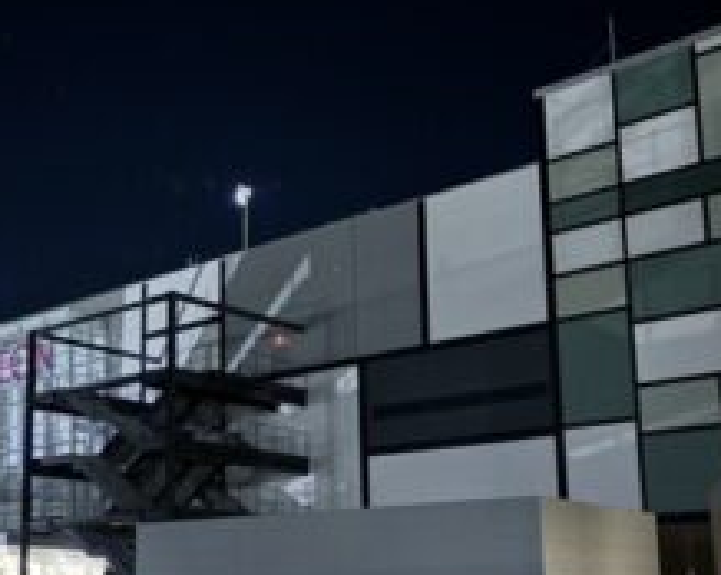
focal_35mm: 56
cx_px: 122
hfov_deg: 32.5
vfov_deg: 27.0
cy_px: 364
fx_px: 1194
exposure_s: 1/9
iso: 1250
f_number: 1.6
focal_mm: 5.96
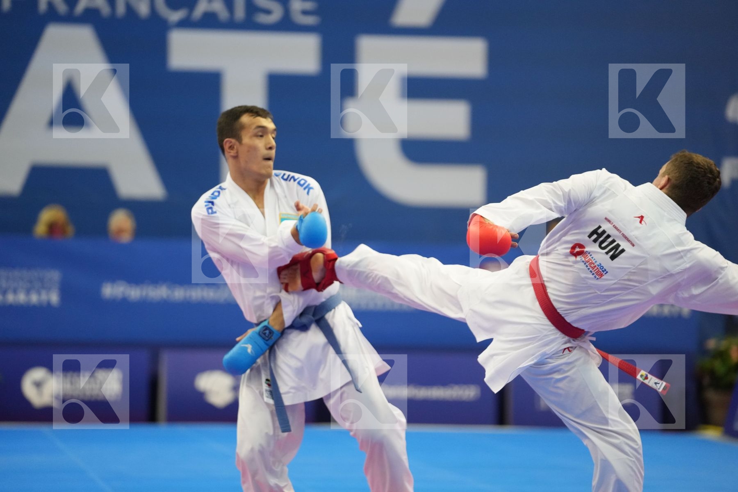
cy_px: 246
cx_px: 369
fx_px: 3833
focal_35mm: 187
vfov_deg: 7.3
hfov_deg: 11.0
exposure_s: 1/1000
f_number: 2.8
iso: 3200
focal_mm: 187
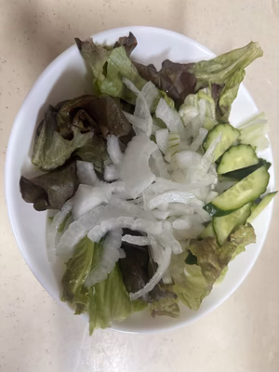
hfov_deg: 53.1
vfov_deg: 67.3
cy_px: 186
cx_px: 140
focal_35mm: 26
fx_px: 279
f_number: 1.6
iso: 160
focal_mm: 5.96
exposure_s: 1/50
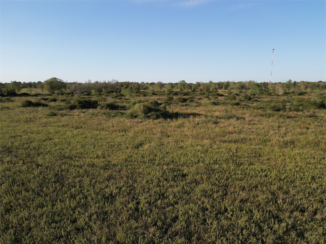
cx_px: 163
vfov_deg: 56.8
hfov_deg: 71.6
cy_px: 122
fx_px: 226
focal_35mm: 24
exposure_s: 1/2000
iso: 120
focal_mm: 6.72
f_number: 1.7
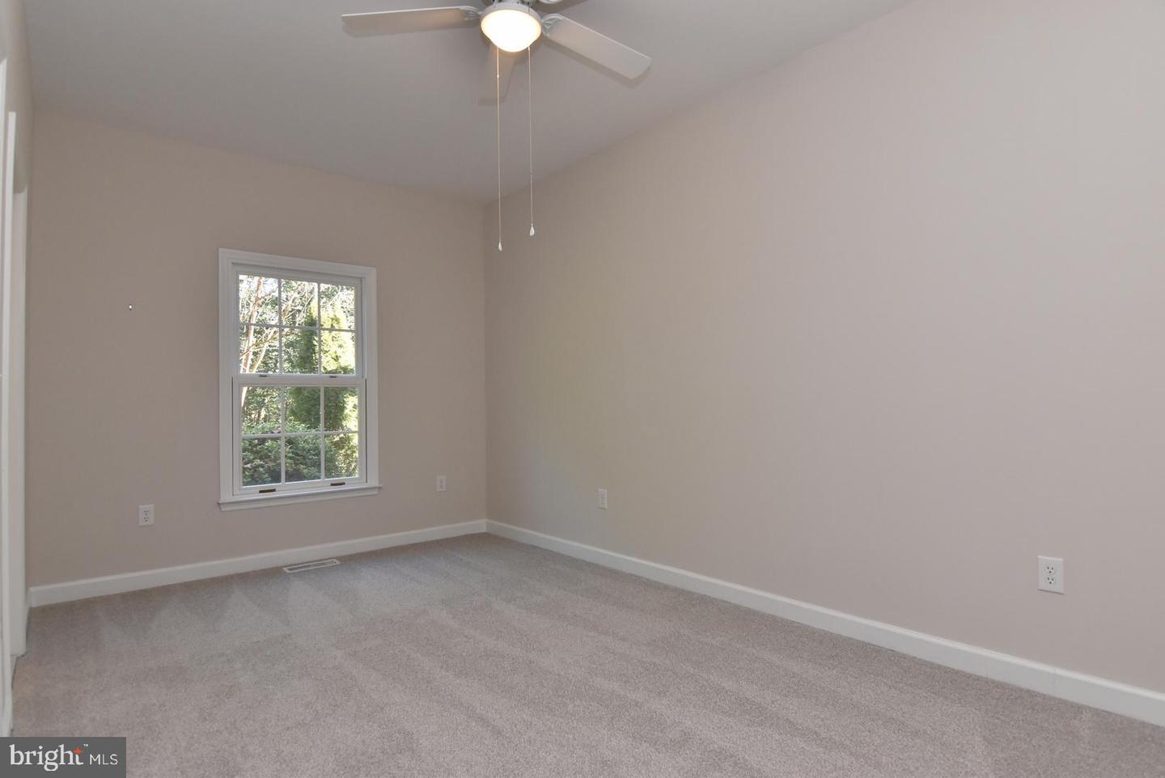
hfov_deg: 90.0
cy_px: 389
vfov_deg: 67.5
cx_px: 582
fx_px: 583
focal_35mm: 18
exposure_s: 1/80
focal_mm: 12
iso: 800
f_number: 7.1
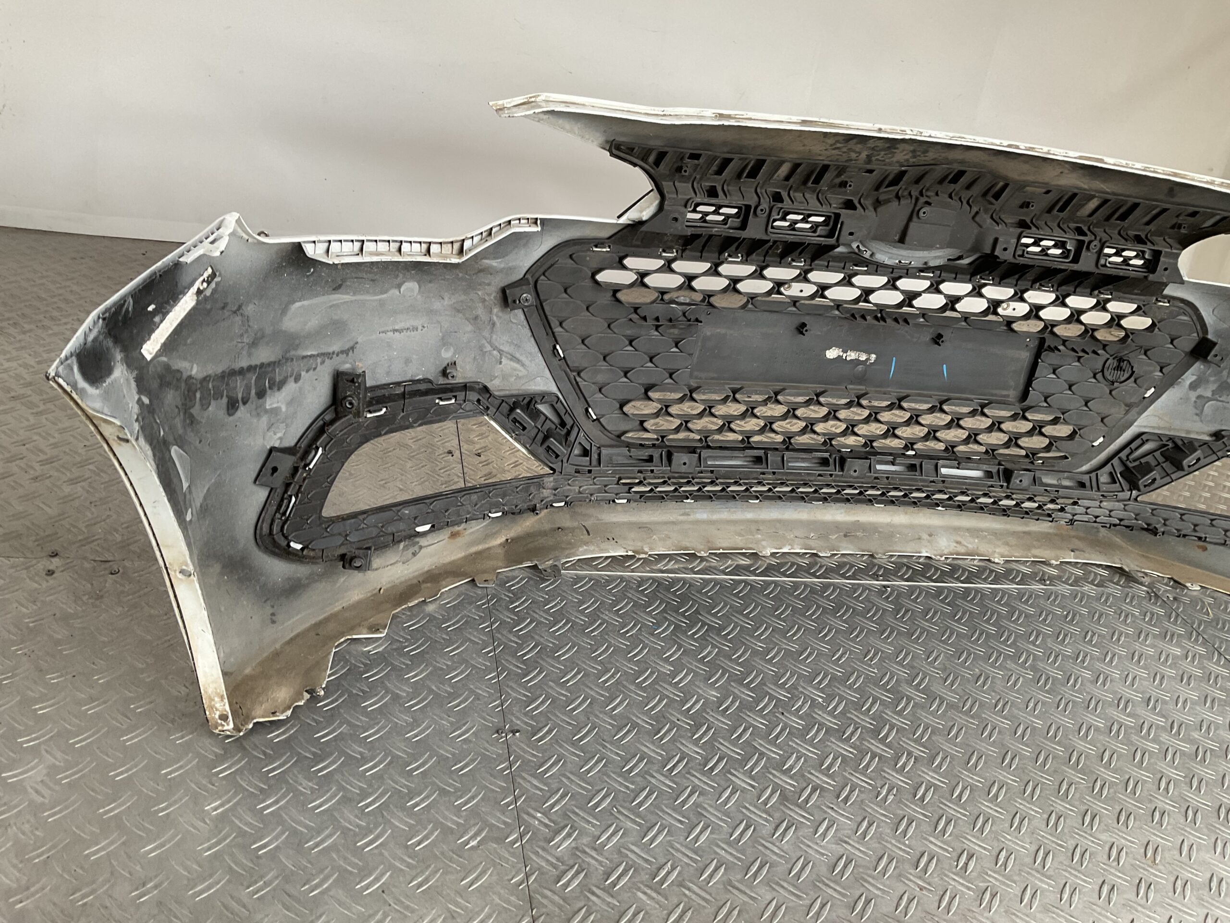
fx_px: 1030
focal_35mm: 29
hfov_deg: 61.7
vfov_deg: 48.2
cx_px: 615
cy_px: 462
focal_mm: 3
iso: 50
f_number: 1.8
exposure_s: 1/60
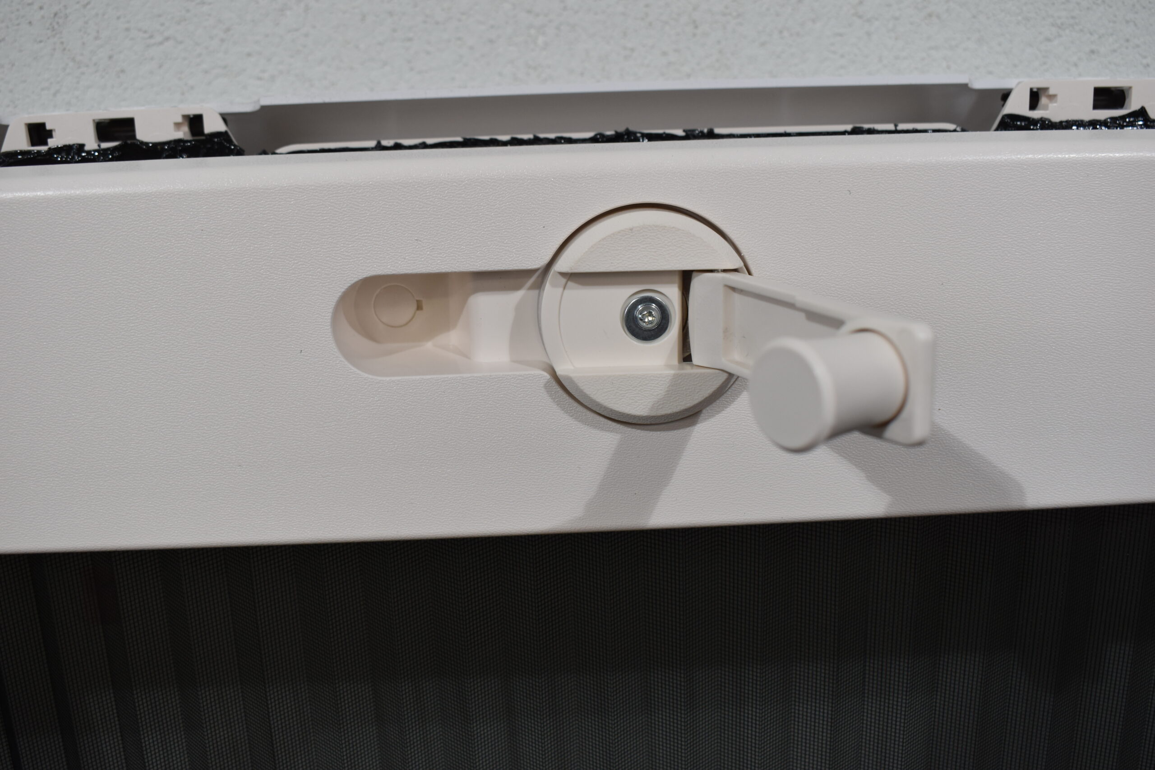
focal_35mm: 36
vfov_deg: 36.9
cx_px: 578
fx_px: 1155
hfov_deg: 53.1
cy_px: 385
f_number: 5.6
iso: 320
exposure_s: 1/125
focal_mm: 24
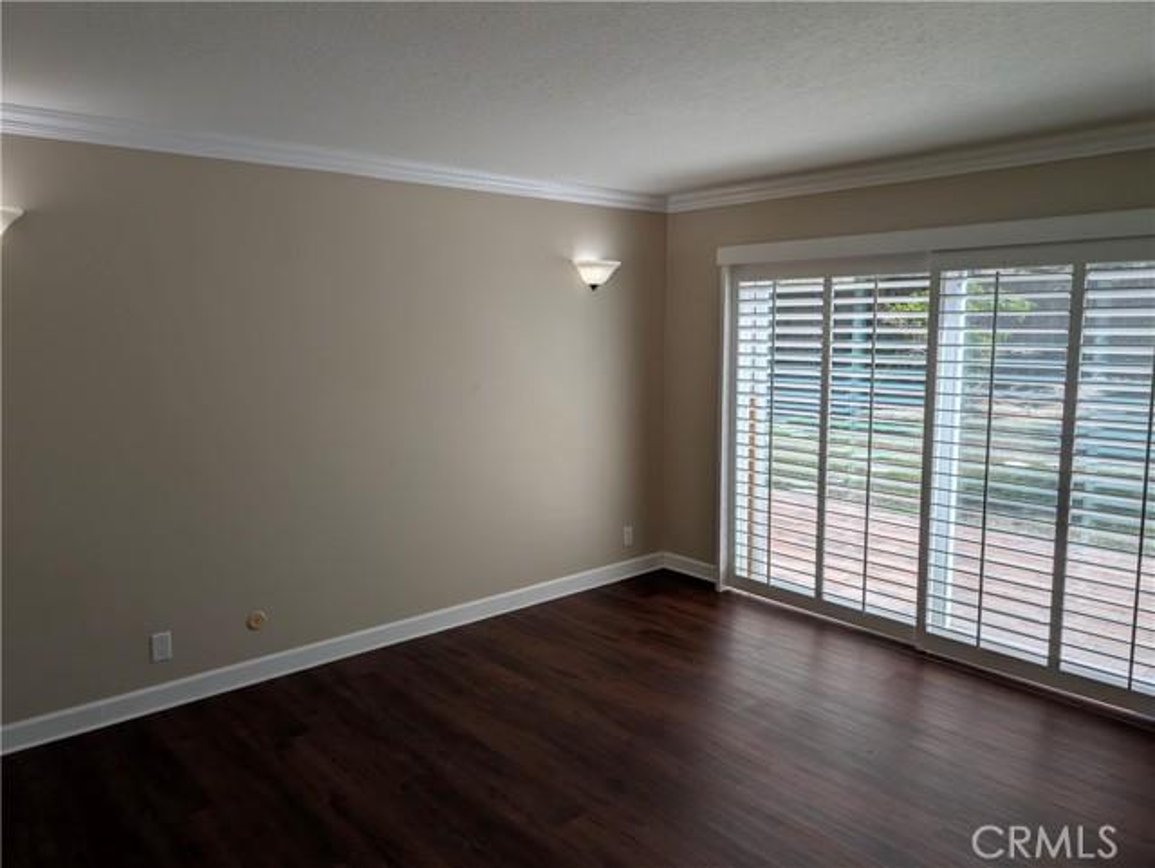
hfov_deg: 71.6
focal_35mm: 24
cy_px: 434
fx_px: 801
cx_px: 578
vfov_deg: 56.9
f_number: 1.68
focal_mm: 6.9
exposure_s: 1/2994
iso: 18
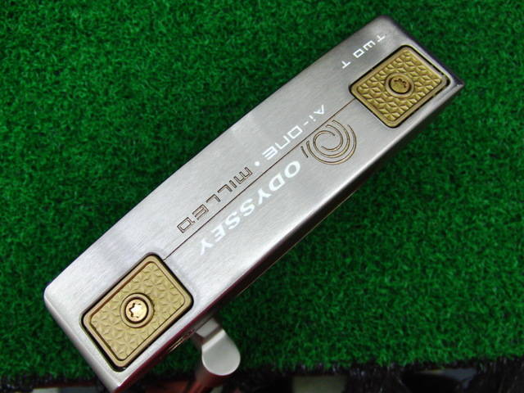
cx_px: 262
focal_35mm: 37
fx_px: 560
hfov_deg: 50.1
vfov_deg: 38.7
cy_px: 196
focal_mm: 6.42
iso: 320
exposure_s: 1/80
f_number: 3.6
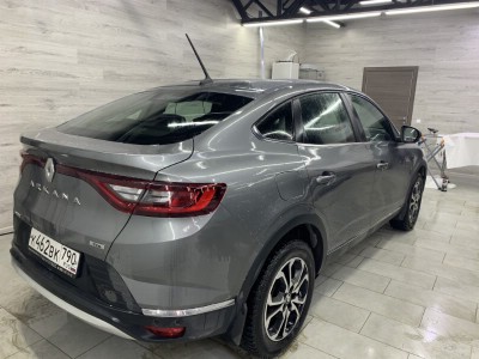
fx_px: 360
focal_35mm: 26
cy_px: 180
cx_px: 240
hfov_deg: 67.3
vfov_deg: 53.1
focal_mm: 4.25
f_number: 1.8
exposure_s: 1/50
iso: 50
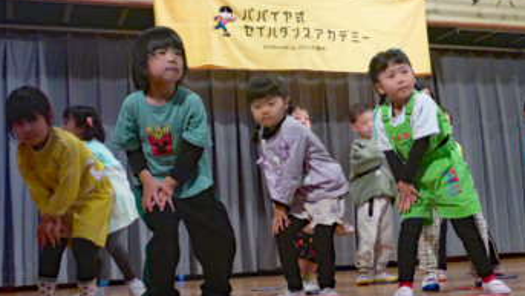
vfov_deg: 23.9
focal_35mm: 50
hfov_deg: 41.3
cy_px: 132
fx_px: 696
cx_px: 262
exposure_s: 1/100
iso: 1600
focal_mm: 7.8
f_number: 4.3
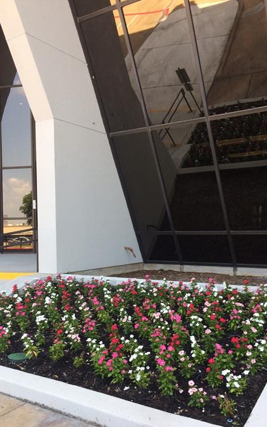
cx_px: 127
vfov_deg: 55.2
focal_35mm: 35
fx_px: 407
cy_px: 239
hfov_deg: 36.3
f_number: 2.2
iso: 32
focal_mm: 4.15
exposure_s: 1/289
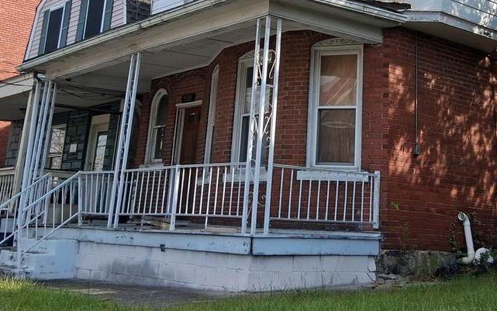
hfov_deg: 36.7
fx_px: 745
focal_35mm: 55
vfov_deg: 22.7
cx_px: 300
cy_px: 5
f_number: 1.8
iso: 25
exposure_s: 1/406
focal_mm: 3.98
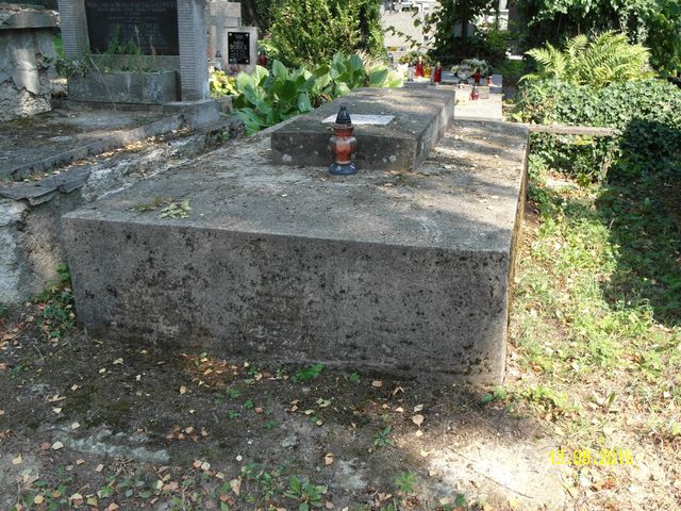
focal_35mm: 36
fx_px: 708
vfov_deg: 39.7
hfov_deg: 51.4
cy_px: 256
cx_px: 340
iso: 80
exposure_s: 1/180
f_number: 3.7
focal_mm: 7.8
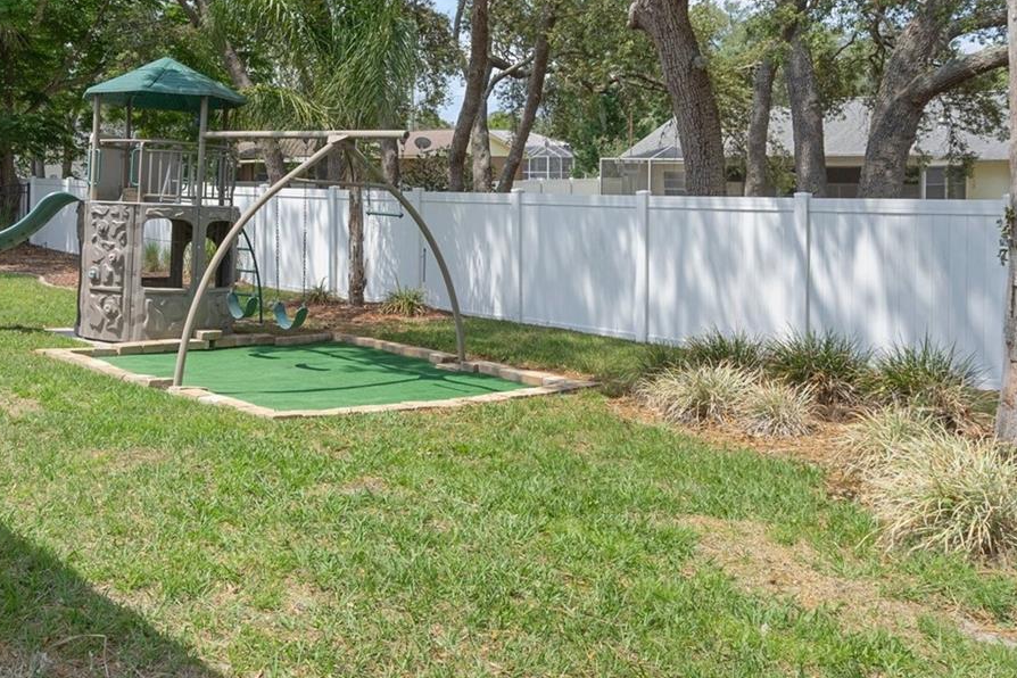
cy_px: 192
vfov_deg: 38.1
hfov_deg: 54.2
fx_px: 960
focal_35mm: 34
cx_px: 309
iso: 400
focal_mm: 19
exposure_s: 1/200
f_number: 8
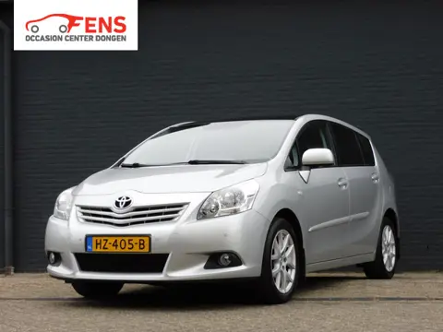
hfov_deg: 27.8
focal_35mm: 70
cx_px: 222
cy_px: 166
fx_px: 896
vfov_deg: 21.0
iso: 125
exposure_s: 1/400
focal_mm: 12.5
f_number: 4.5
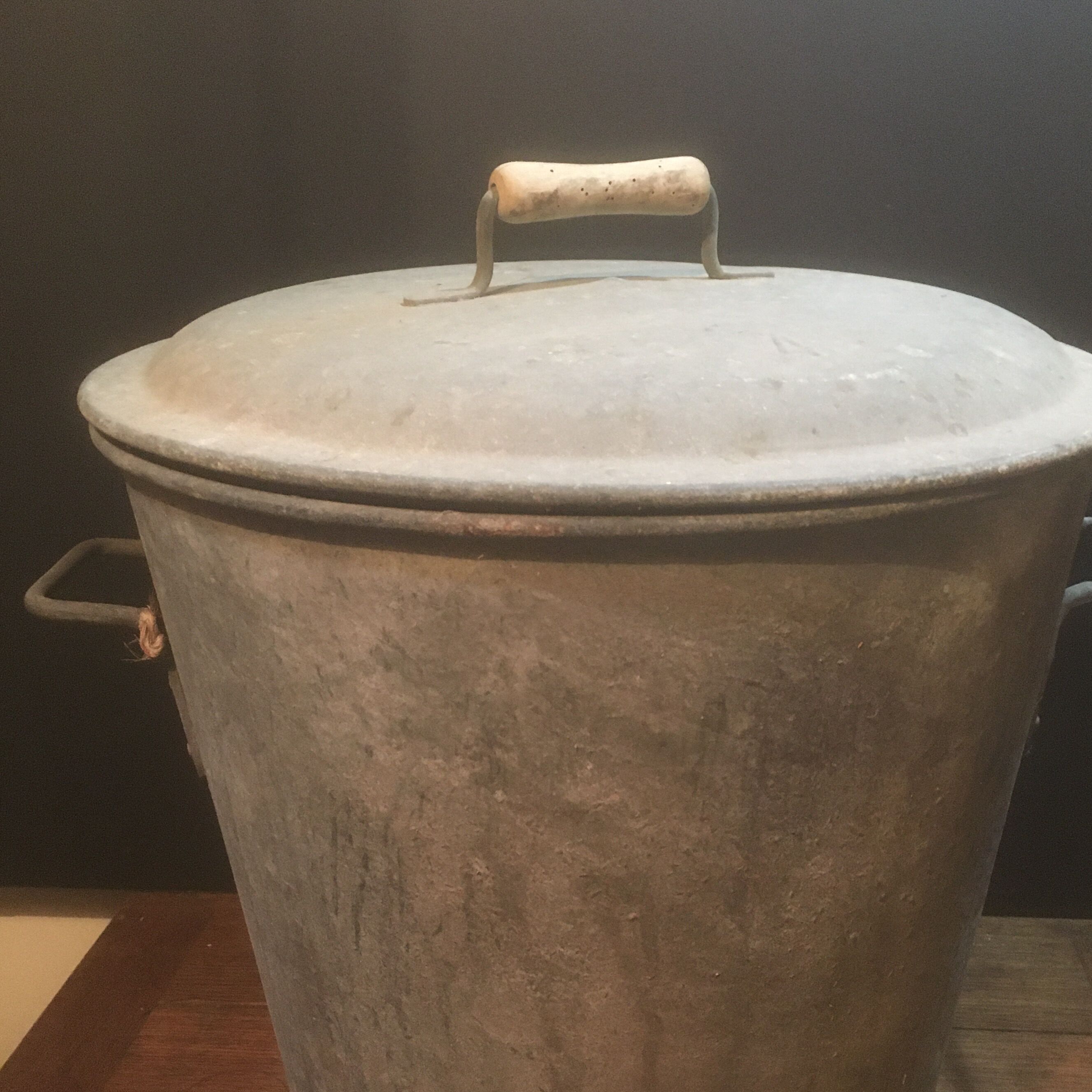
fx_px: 1392
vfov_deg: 42.6
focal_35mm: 39
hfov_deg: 42.8
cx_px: 616
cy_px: 665
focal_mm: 4.15
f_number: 2.2
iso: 200
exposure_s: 1/17
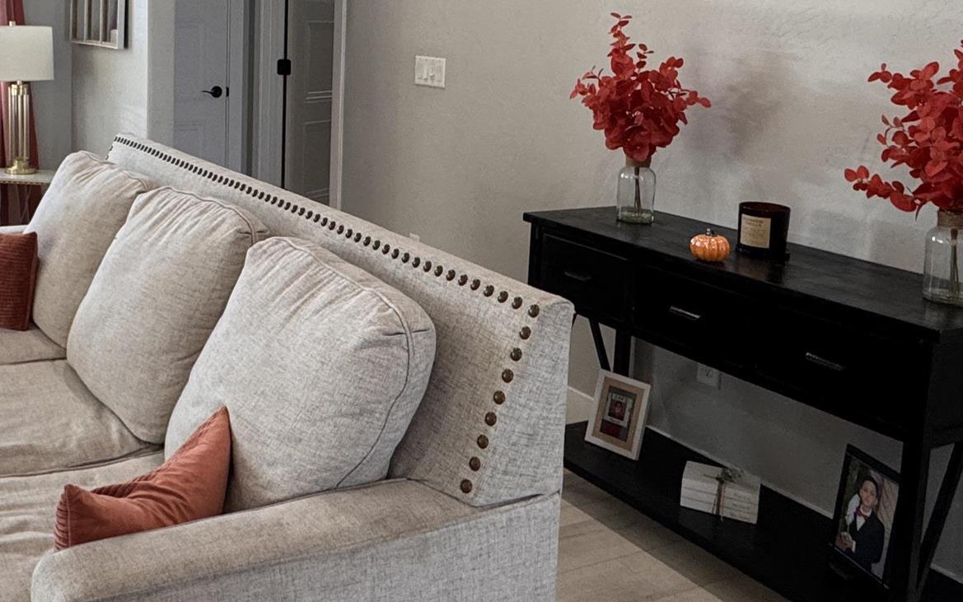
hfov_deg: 48.6
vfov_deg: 31.9
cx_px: 250
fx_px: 1024
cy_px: 119
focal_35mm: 39
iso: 160
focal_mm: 2.22
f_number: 2.2
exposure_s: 1/60
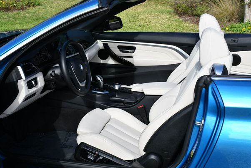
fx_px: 356
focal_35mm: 51
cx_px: 120
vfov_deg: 26.6
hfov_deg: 38.8
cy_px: 85
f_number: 8
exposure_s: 1/250
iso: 160
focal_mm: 24
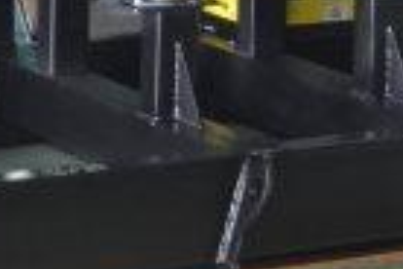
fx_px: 2720
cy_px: -383
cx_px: 660
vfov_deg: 5.5
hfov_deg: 8.2
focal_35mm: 243
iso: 400
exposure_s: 1/15
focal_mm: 28
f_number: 4
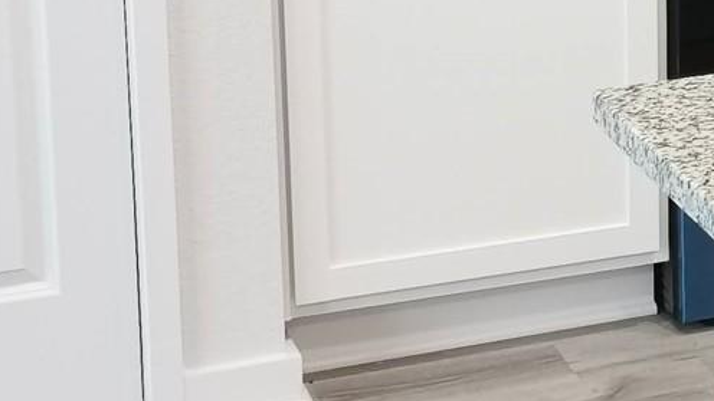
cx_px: 911
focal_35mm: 126
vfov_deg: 9.4
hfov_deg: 16.2
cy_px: -168
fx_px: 2385
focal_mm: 5.56
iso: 160
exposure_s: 1/60
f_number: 1.6
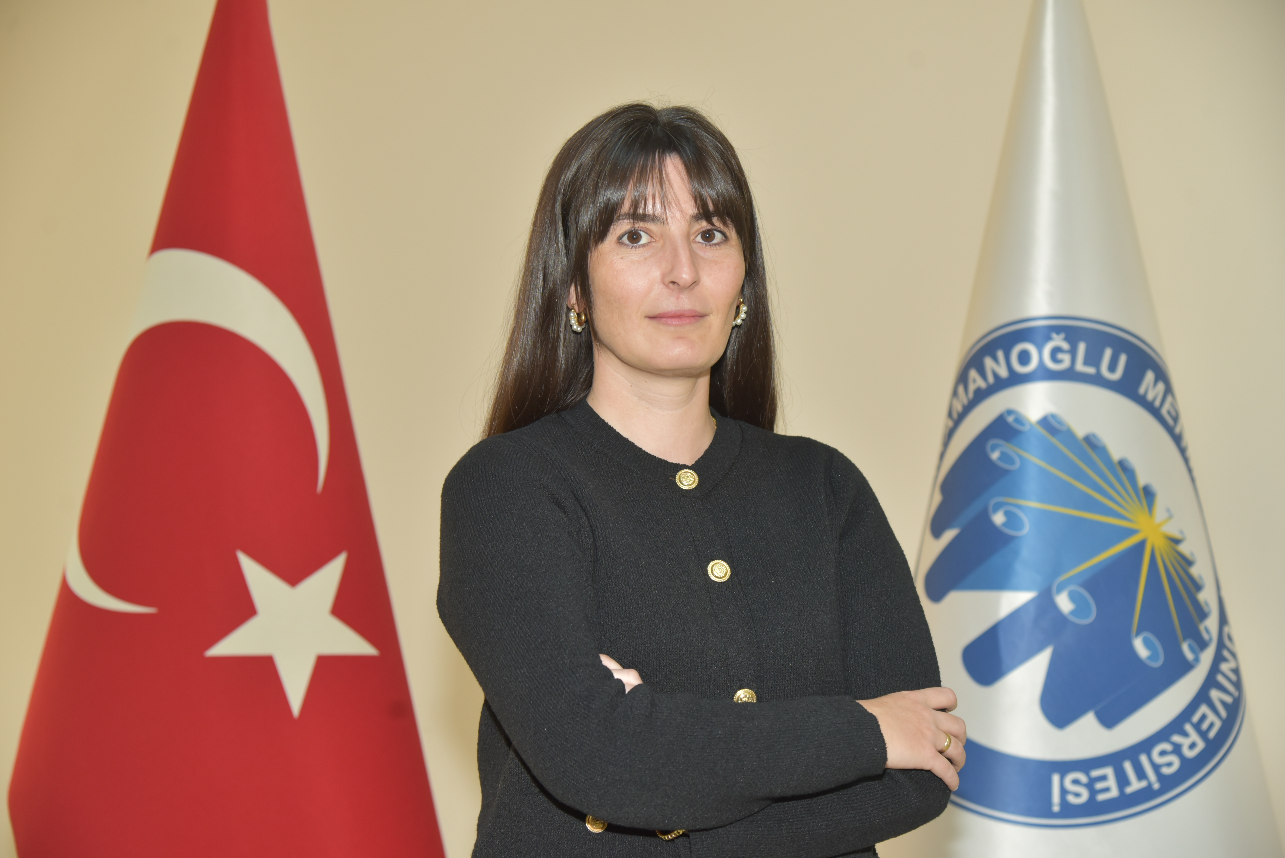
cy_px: 429
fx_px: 2214
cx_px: 642
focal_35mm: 62
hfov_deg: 32.4
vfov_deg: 21.9
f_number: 4.5
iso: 800
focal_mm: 62
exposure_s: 1/80
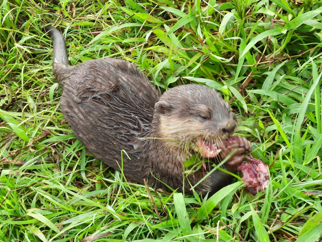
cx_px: 161
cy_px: 121
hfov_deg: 34.9
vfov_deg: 26.6
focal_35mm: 55
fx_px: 512
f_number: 6.3
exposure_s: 1/160
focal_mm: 9.8
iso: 200
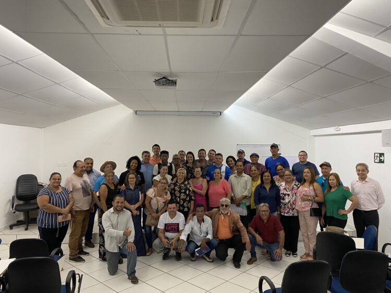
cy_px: 146
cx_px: 196
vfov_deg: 53.1
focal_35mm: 26
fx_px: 294
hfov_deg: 67.3
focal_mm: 4.25
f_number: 1.8
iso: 125
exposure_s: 1/60
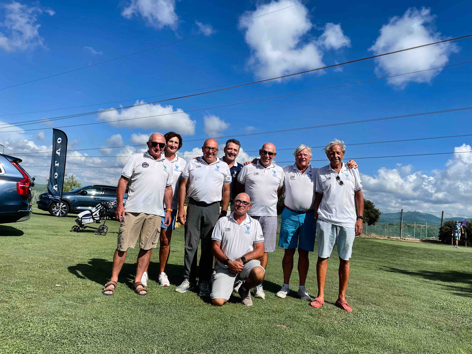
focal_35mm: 26
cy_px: 177
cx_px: 236
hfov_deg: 67.3
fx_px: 355
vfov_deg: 53.1
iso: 32
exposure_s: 1/6135
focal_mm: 4.2
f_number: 1.6
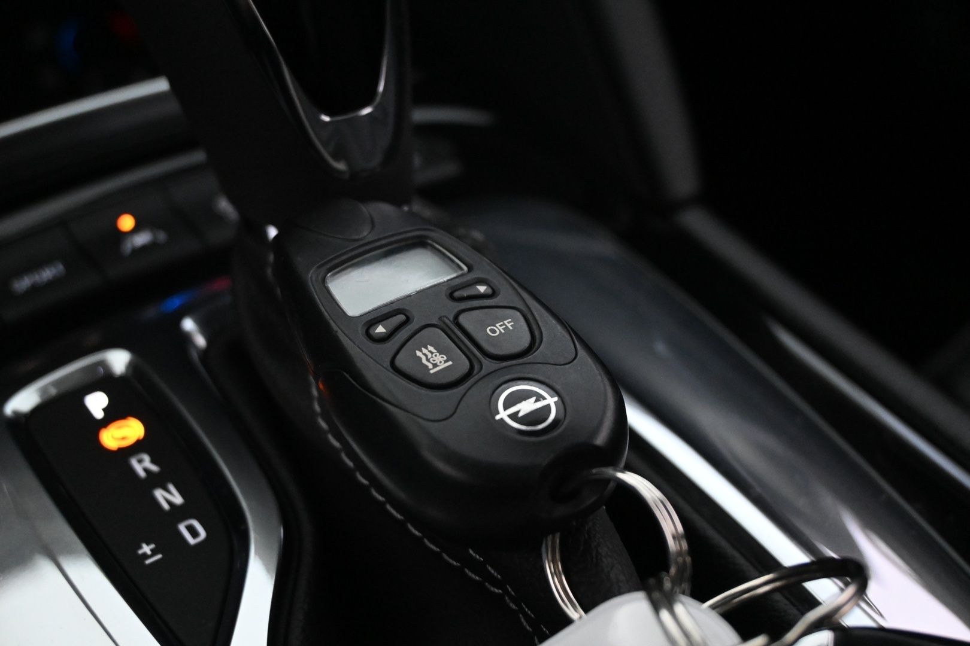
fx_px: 1334
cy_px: 323
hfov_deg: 40.0
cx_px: 485
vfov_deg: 27.3
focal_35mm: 50
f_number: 5
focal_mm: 33
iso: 5600
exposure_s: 1/50
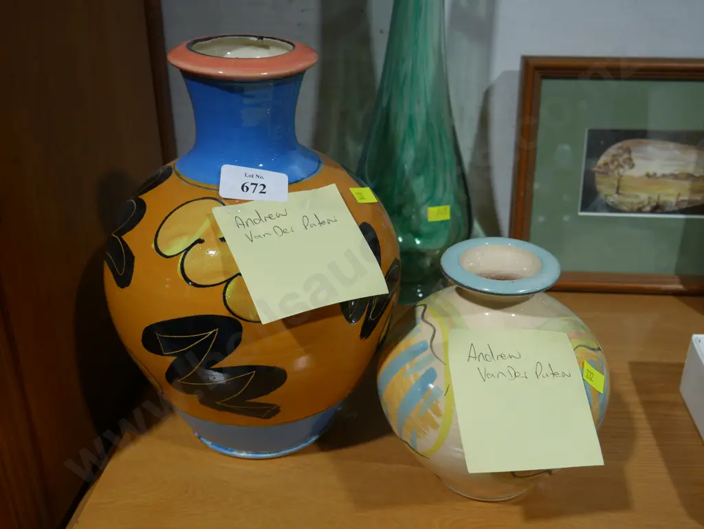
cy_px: 264
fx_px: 814
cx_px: 352
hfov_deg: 46.8
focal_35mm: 40
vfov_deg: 36.0
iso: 250
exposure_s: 1/60
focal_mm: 20
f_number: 4.4
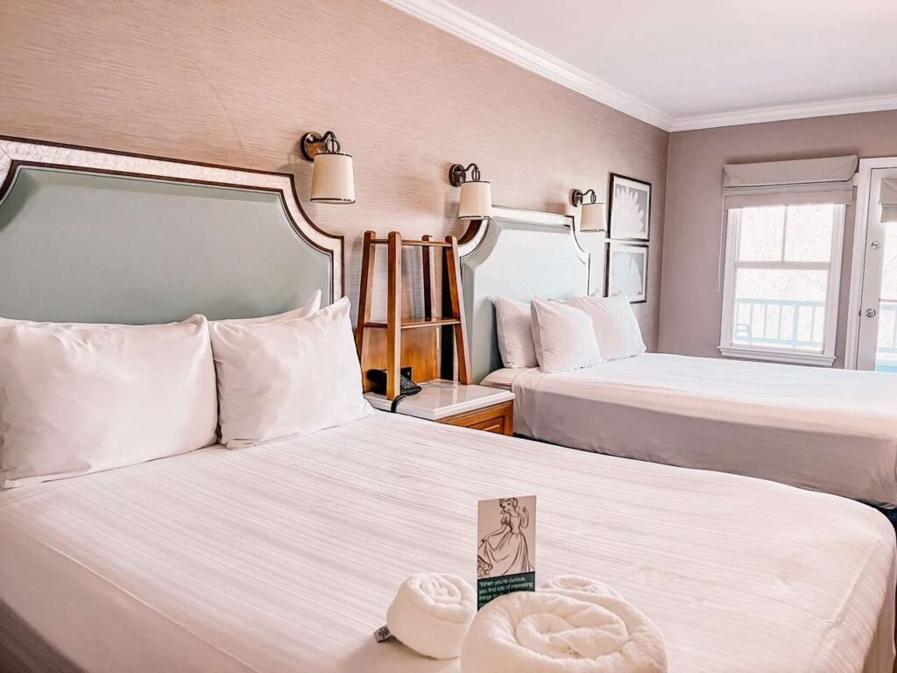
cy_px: 336
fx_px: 674
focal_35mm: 26
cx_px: 448
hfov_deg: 67.3
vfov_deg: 53.1
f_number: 1.6
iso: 100
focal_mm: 5.1
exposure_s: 1/60
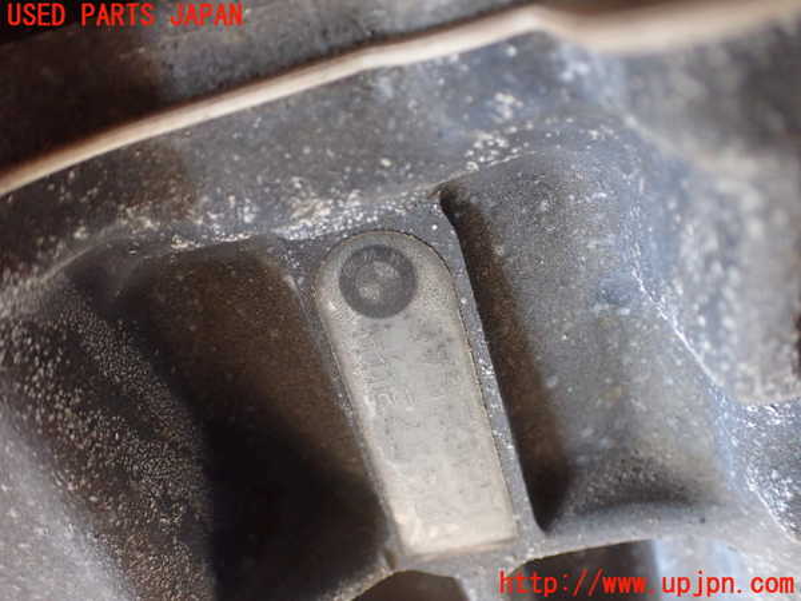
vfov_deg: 46.8
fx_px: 694
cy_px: 300
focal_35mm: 30
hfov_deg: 60.0
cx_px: 400
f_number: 2.3
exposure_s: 1/125
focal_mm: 5.4
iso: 800
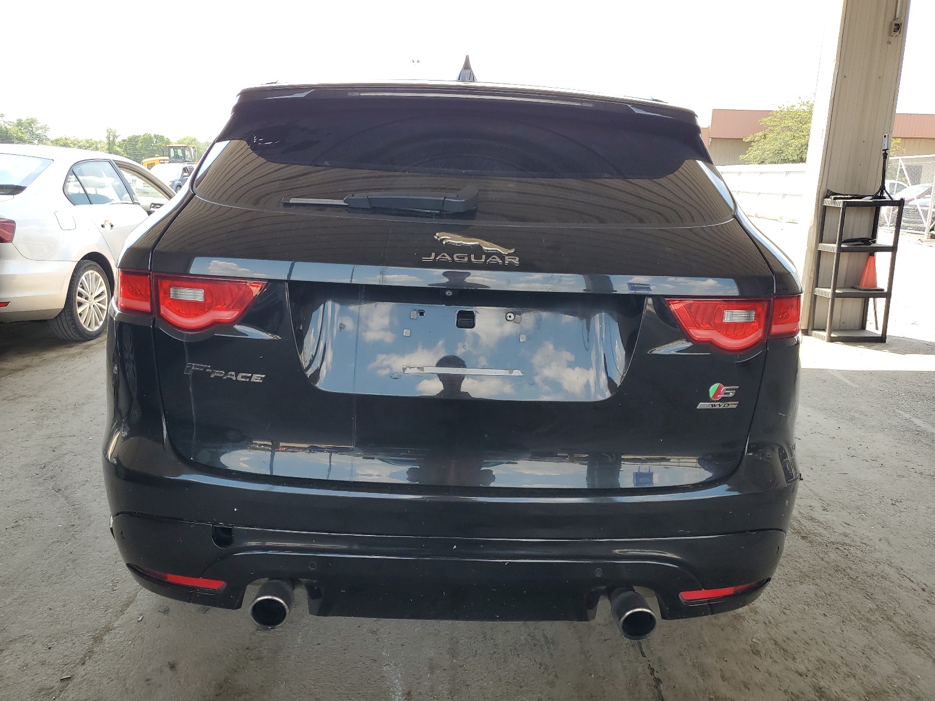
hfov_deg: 67.3
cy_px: 350
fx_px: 702
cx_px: 468
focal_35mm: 26
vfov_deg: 53.1
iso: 50
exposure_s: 1/476
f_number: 1.5
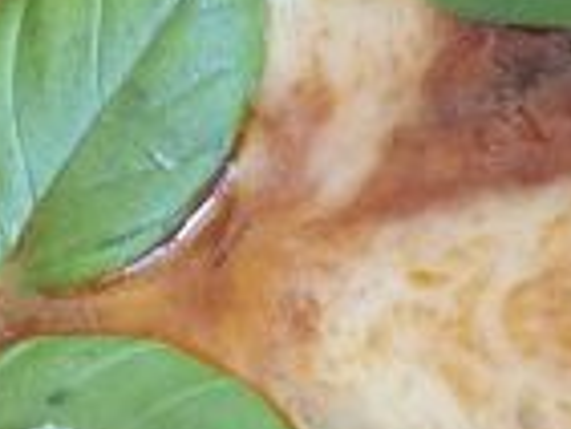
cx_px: -61
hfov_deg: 11.6
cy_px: 623
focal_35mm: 167
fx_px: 2757
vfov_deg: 8.7
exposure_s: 1/33
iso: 320
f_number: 1.8
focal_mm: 5.54
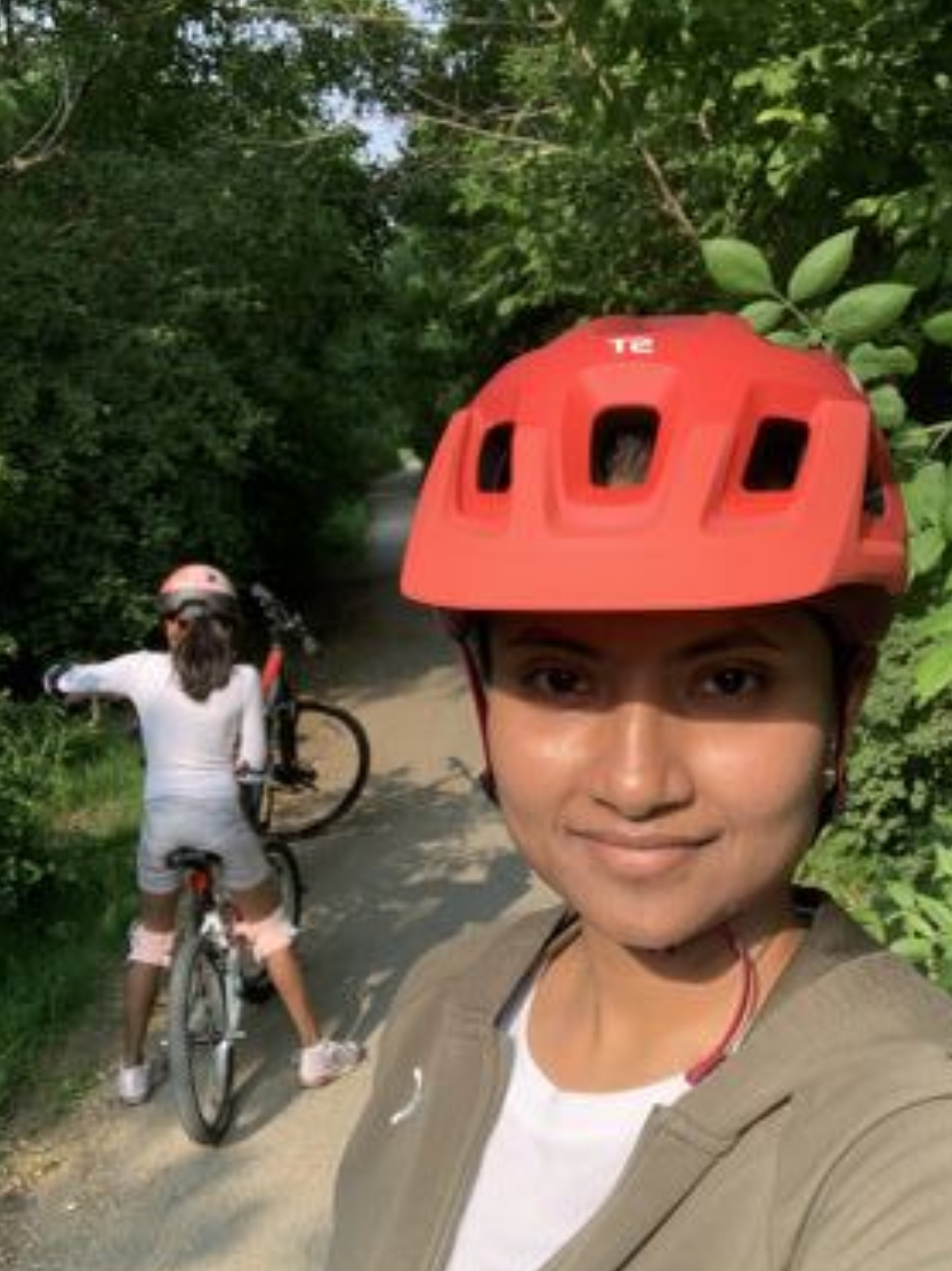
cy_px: 743
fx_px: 1394
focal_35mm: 38
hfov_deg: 37.6
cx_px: 551
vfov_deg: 48.8
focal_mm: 2.87
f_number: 2.2
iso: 16
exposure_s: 1/475
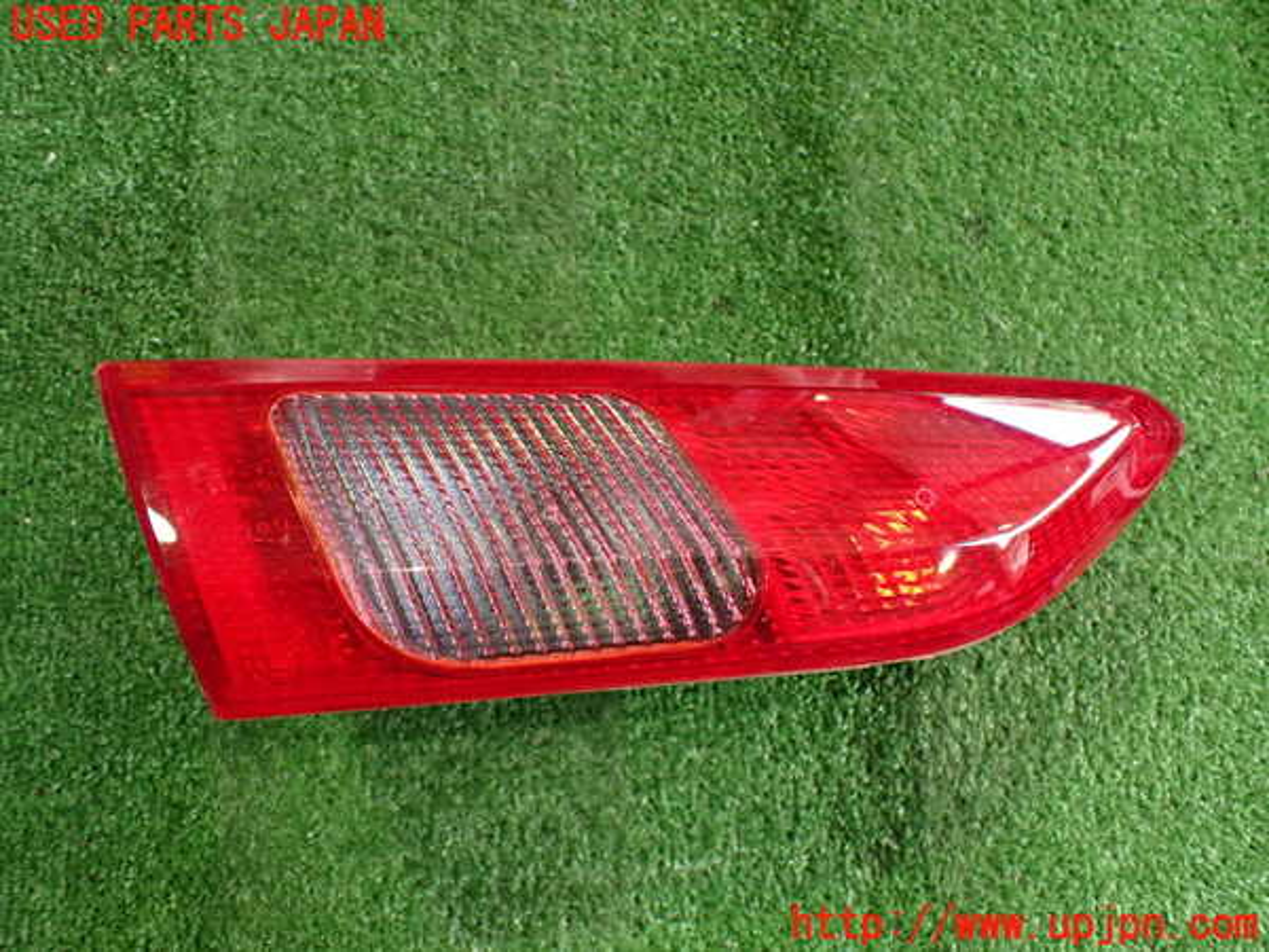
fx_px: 1100
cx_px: 634
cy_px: 476
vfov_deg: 46.8
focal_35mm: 30
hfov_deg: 60.0
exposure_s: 1/125
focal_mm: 5.4
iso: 640
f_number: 2.3
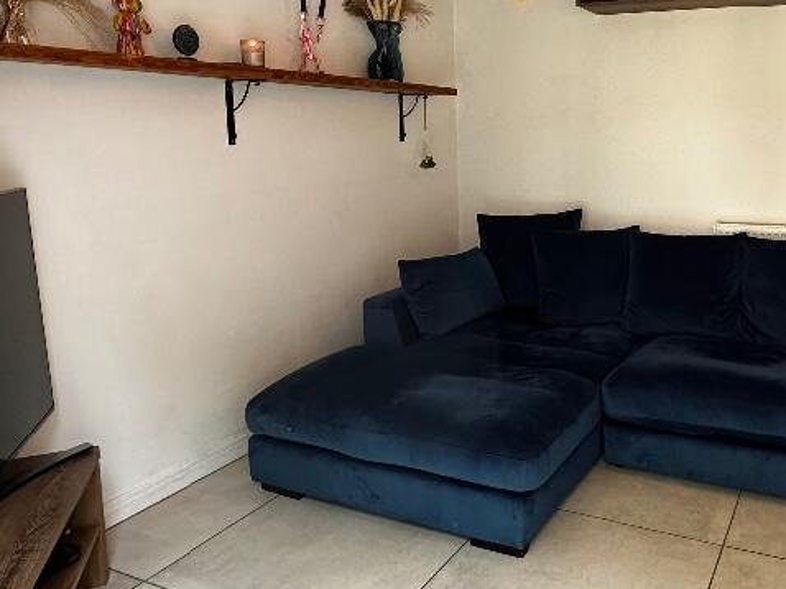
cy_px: 211
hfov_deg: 56.5
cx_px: 605
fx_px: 681
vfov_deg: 46.2
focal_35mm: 30
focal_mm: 2.22
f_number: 2.2
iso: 200
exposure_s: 1/99
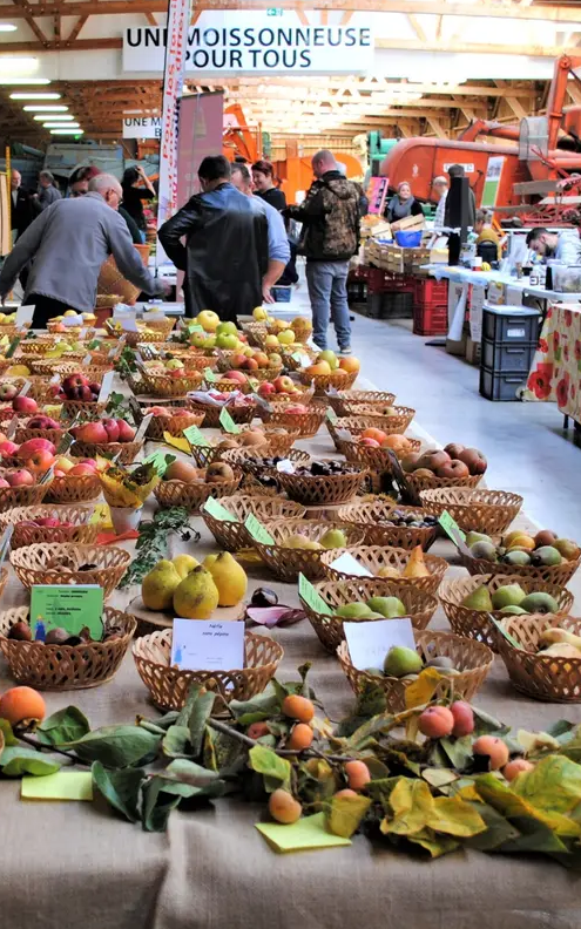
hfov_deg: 25.1
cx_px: 173
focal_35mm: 51
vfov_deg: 39.6
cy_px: 465
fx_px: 1292
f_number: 3.8
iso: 200
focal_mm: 22
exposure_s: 1/30
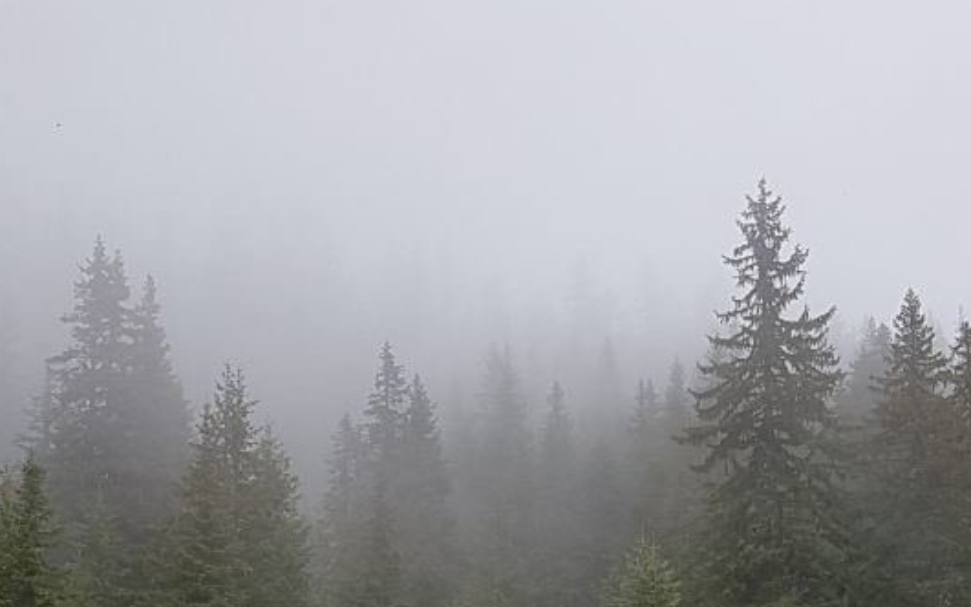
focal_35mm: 83
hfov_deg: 24.8
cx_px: 635
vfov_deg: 15.0
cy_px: 795
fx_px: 2197
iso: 50
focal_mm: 4.2
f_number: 1.7
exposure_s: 1/1336
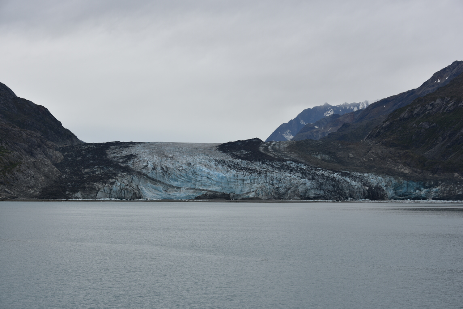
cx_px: 232
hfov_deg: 29.6
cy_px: 154
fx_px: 875
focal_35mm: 68
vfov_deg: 20.0
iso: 100
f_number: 8
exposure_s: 1/250
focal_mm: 68
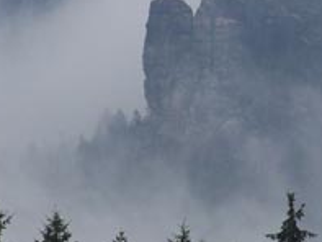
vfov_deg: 1.9
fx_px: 7195
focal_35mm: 773
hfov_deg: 2.6
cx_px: 216
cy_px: 75
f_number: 3.6
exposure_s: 1/250
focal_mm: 52.6
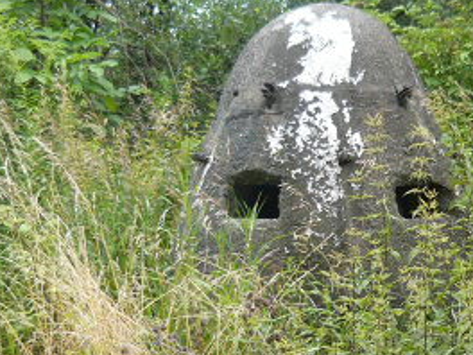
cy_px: 199
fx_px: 1093
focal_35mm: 80
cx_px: 378
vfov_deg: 18.4
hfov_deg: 24.0
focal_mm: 5.5
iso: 100
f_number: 2.8
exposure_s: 1/60
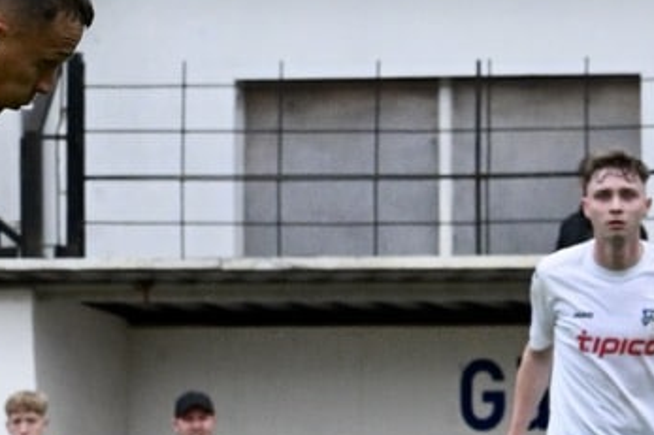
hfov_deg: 3.4
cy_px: 361
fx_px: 11040
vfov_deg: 2.3
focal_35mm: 608
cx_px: 126
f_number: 9
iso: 2500
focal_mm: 165
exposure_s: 1/1600
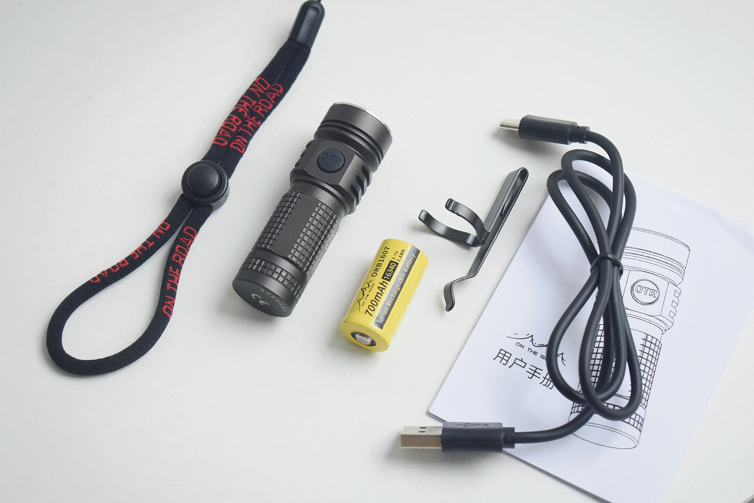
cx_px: 377
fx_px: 1633
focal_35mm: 78
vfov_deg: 17.5
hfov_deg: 26.0
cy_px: 252
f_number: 5.6
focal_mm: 52
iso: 3200
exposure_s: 1/125
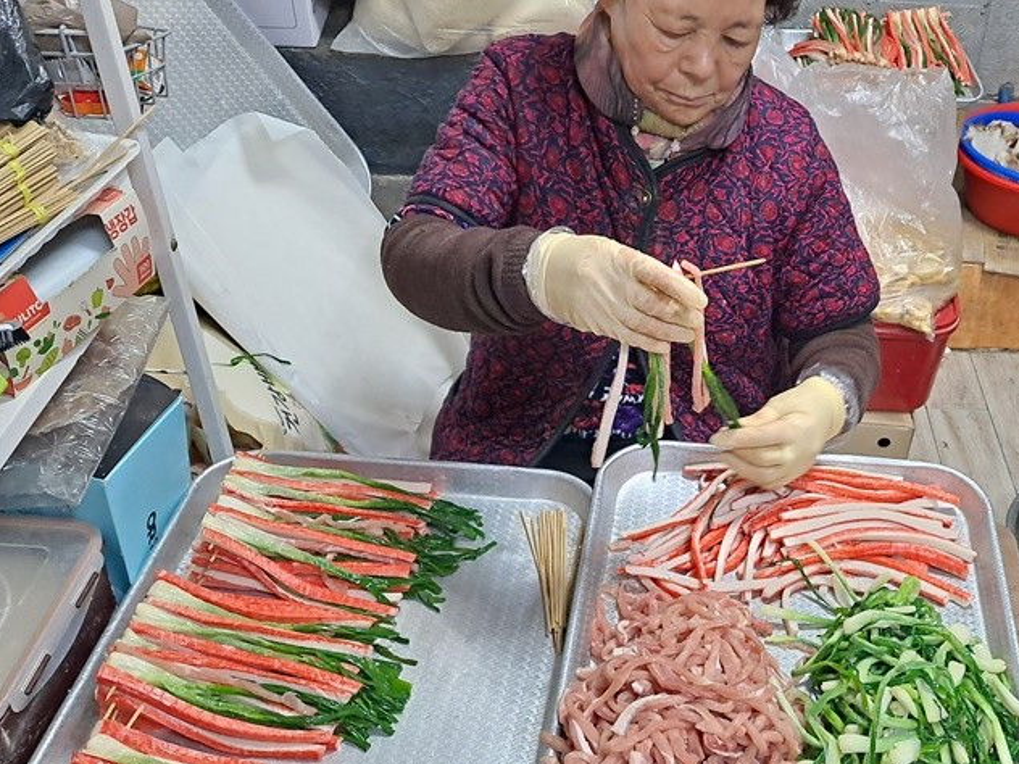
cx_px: 727
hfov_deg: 47.6
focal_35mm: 38
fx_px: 1119
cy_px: 411
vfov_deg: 37.7
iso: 320
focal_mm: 5.23
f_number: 1.8
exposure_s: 1/60
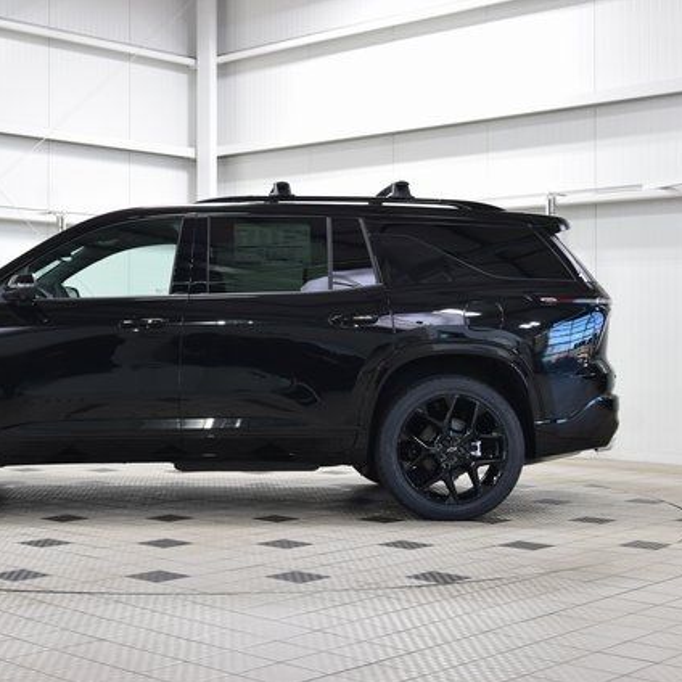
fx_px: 1329
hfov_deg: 28.4
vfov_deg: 28.8
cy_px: 342
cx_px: 174
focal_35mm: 60
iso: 640
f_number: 6.3
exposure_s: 1/15
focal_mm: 31
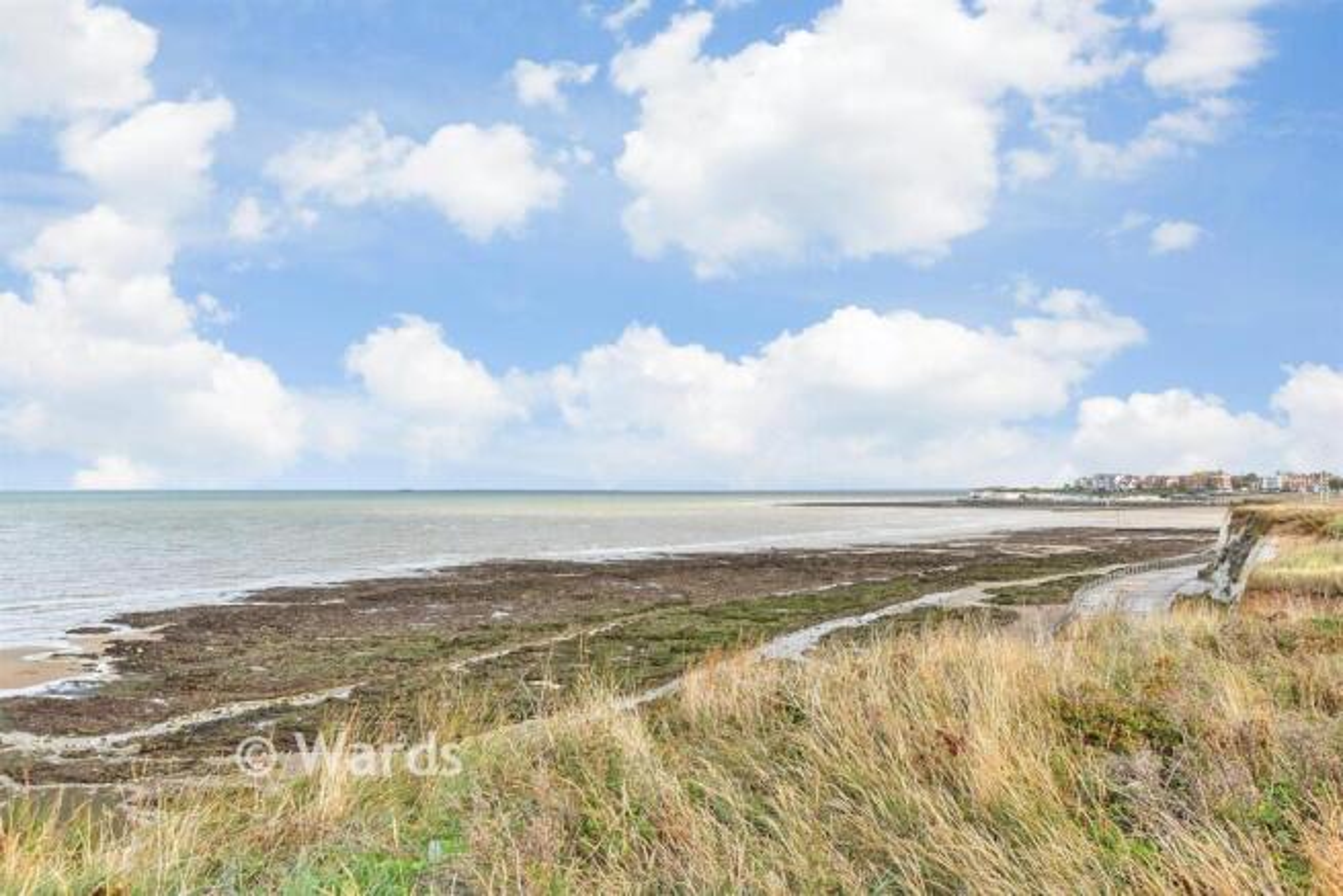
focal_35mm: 30
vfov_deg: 43.6
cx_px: 672
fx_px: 1119
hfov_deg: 61.9
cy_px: 448
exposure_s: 1/200
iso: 160
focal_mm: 20
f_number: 6.3
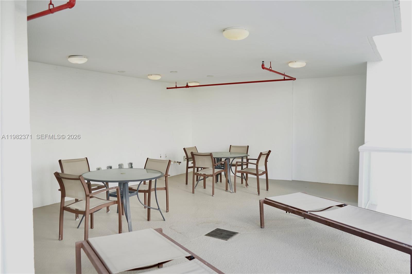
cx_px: 206
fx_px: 320
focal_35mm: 28
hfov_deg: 65.5
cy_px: 137
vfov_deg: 46.4
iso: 160
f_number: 3.5
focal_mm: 28
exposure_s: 1/60
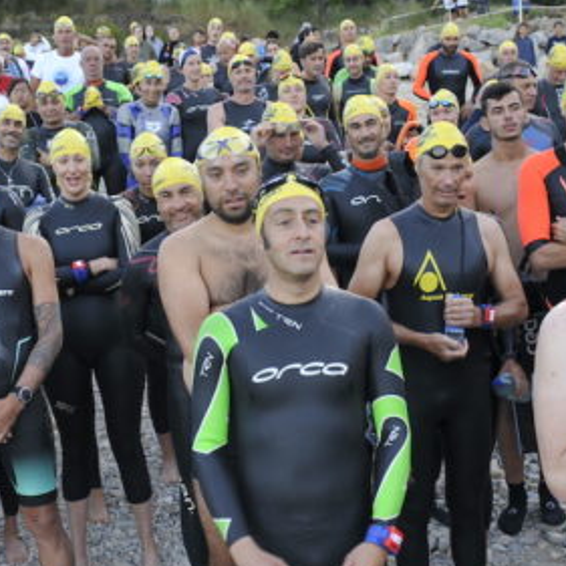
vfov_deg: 31.1
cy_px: 289
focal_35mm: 55
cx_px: 209
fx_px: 1017
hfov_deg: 30.9
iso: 320
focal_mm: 28
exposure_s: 1/160
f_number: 5
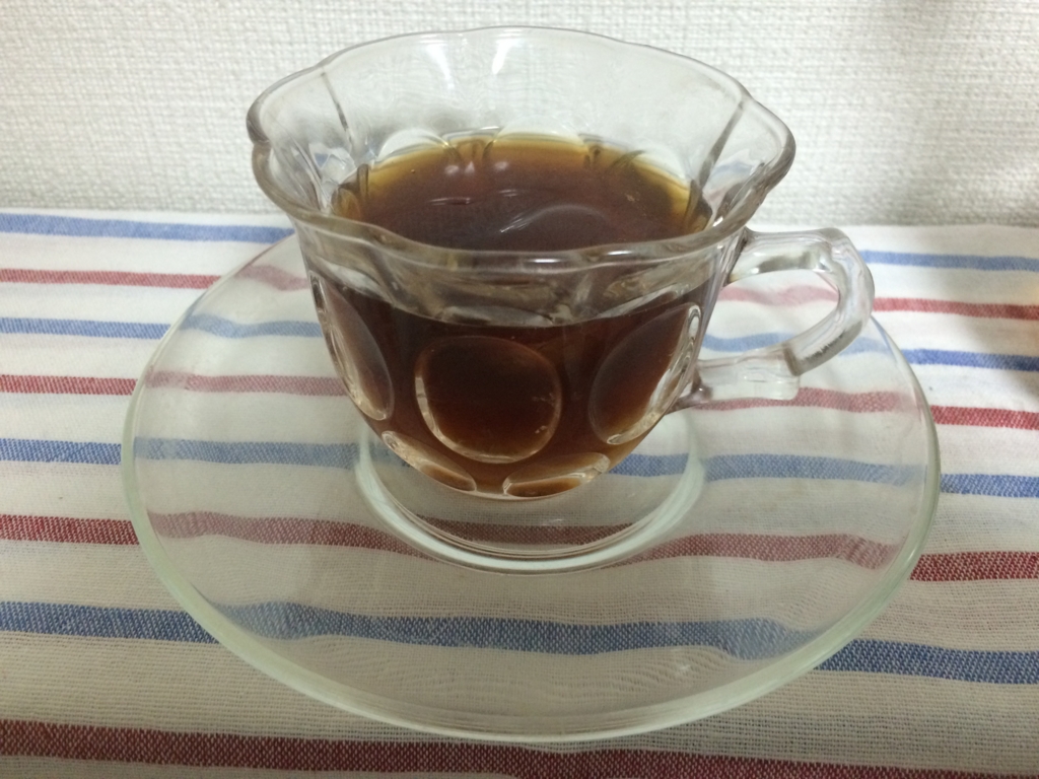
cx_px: 520
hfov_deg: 61.7
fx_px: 870
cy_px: 390
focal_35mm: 29
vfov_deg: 48.2
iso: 250
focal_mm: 4.15
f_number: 2.2
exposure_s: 1/33
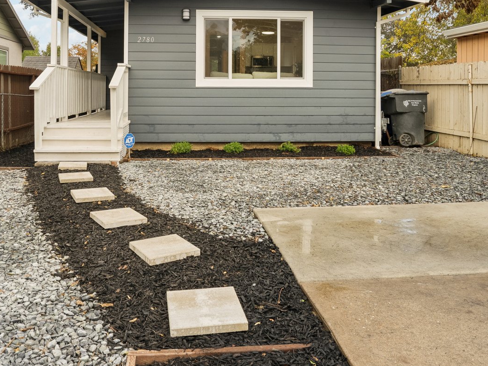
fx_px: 423
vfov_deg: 44.7
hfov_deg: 59.6
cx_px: 203
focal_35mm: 30
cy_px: 77
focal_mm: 16
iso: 320
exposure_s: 1/100
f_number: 8
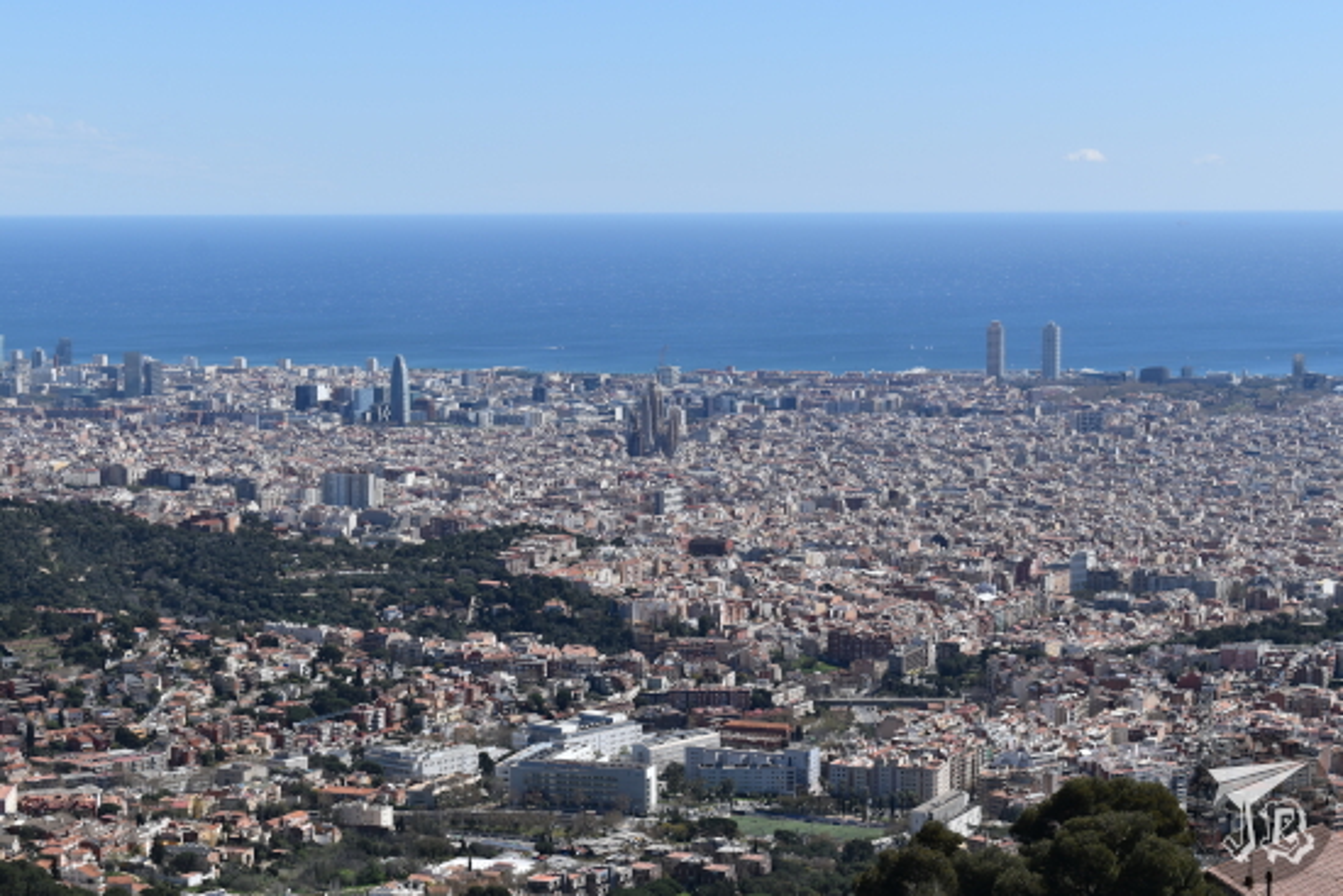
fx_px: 3078
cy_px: 448
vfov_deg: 16.6
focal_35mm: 82
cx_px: 672
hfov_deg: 24.6
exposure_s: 1/320
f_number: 9
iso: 100
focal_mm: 55
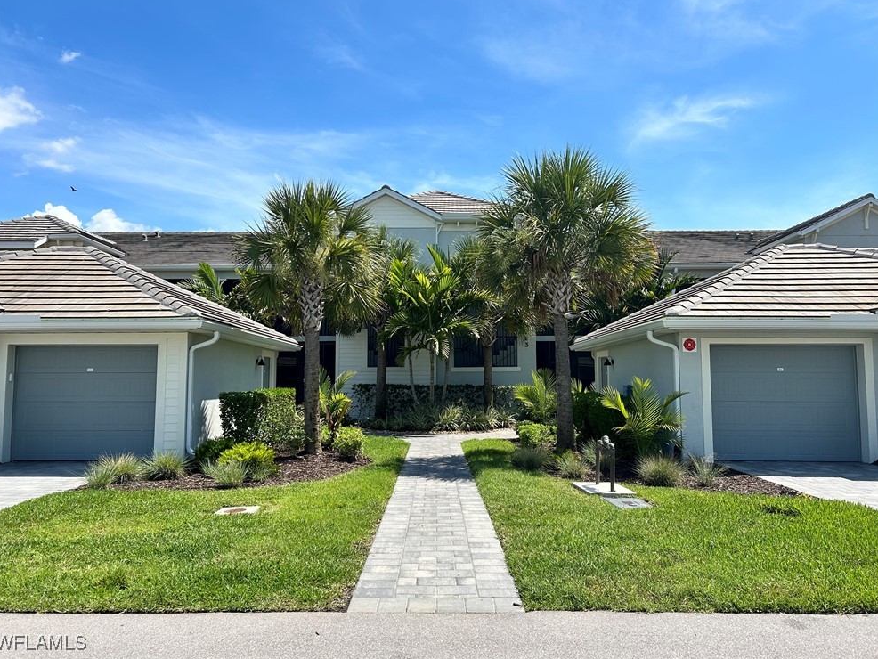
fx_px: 685
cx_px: 433
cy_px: 320
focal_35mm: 27
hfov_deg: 65.3
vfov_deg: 51.4
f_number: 1.5
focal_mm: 5.7
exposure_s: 1/3460
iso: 50
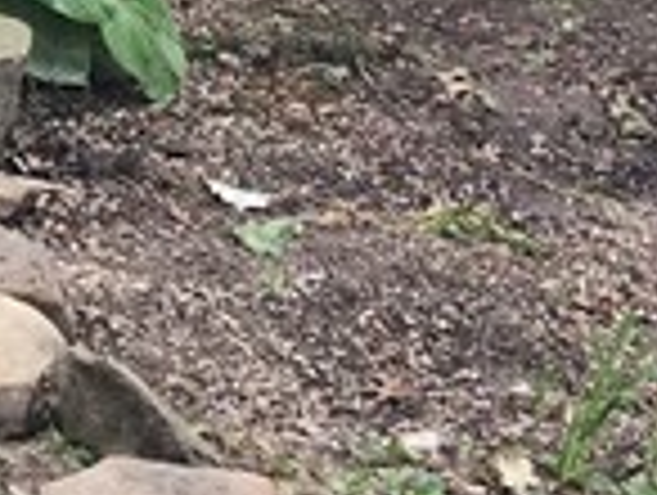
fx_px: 3859
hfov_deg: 8.9
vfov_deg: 7.1
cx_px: -837
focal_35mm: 203
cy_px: -482
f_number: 2.2
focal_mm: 4.15
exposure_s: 1/255
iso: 25
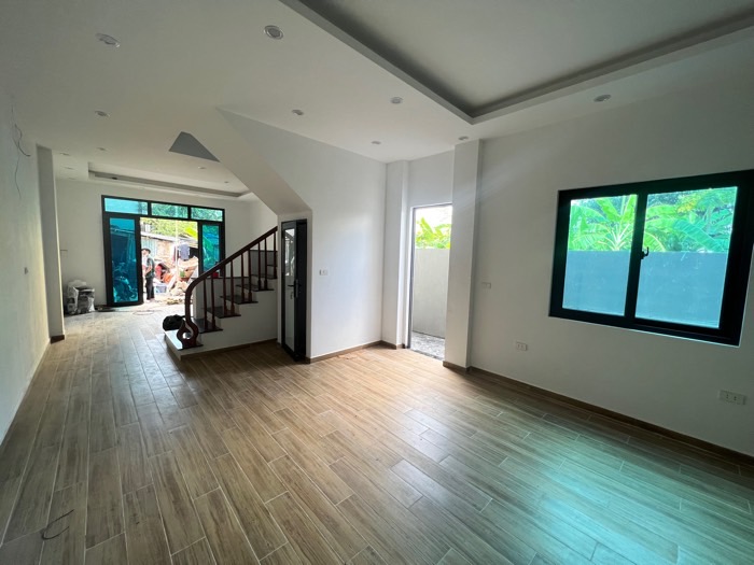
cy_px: 282
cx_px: 377
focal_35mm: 13
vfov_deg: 89.9
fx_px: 283
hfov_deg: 106.2
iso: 64
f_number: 1.8
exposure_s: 1/99
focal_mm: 1.57
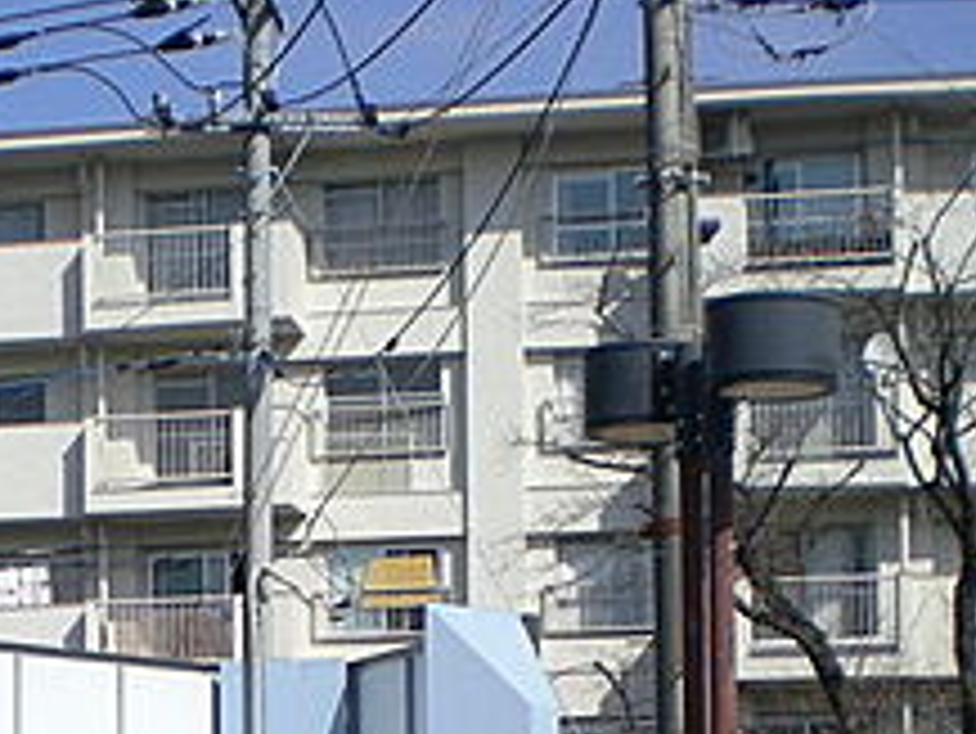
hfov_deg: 17.3
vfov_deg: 12.7
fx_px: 3160
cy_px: 1018
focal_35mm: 112
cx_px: 85
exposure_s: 1/493
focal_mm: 6.3
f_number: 4.6
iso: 50
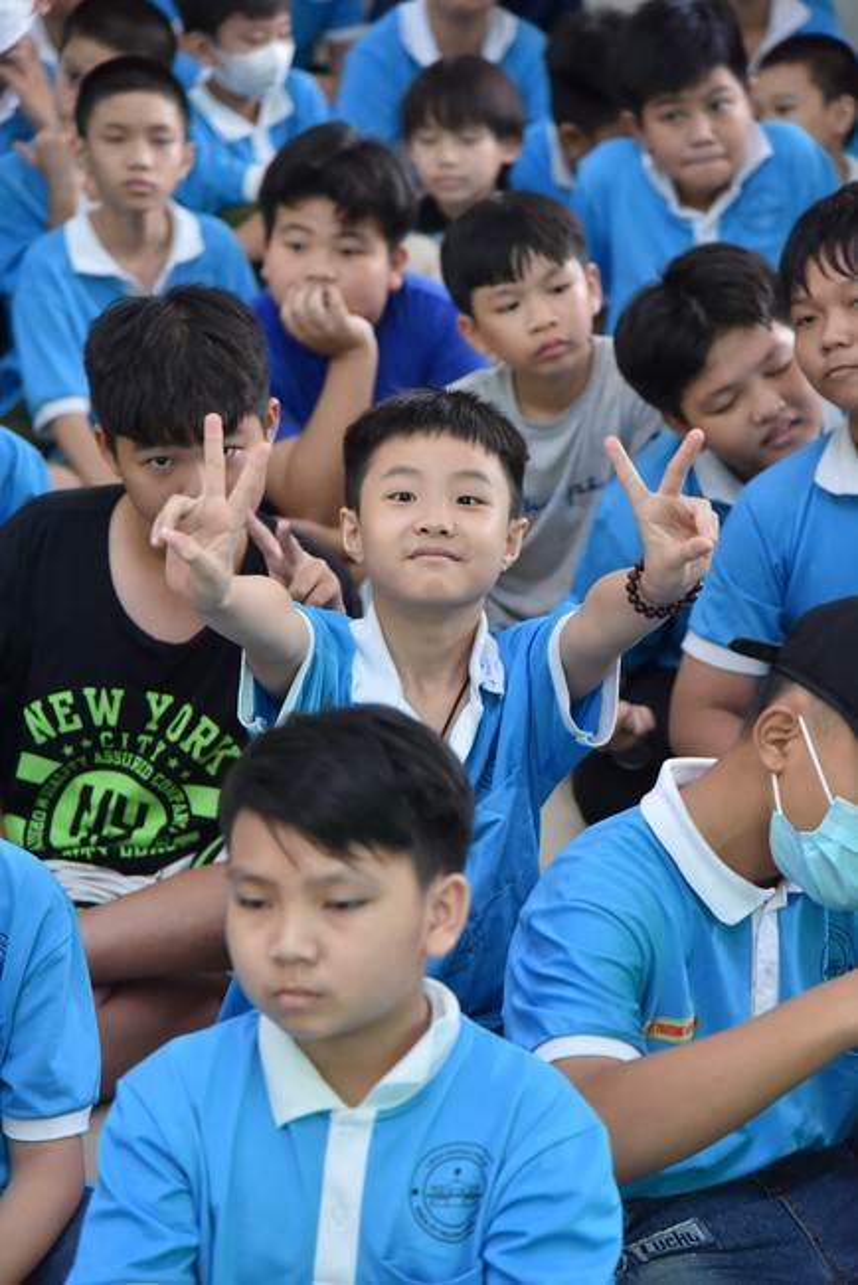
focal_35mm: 120
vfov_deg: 17.1
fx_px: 4285
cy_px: 642
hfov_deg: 11.4
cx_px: 429
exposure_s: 1/125
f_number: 4.5
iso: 2000
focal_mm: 120
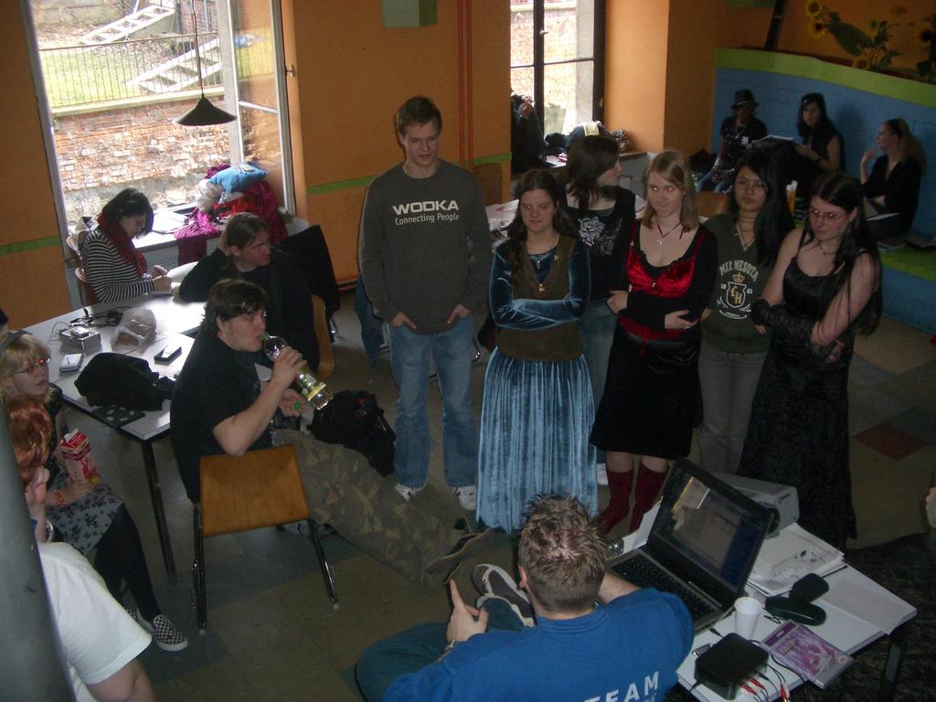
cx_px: 468
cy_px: 351
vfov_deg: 40.7
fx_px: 946
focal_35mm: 35
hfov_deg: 52.6
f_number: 2.6
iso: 100
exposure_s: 1/60
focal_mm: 5.8
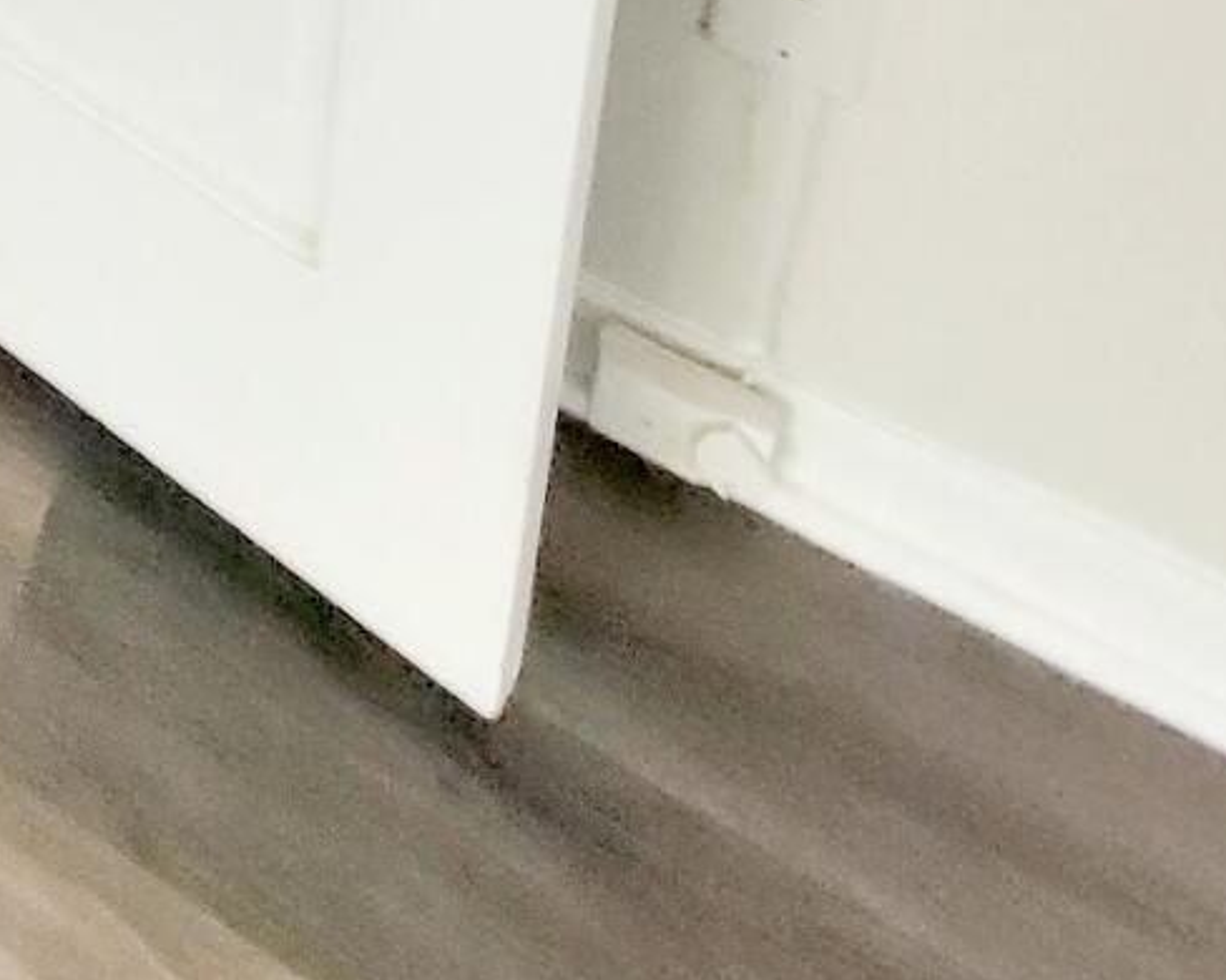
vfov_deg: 16.1
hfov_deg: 26.1
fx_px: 1886
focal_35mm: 52
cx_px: -631
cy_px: -1266
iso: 1000
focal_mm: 2.2
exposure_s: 1/24
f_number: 2.2
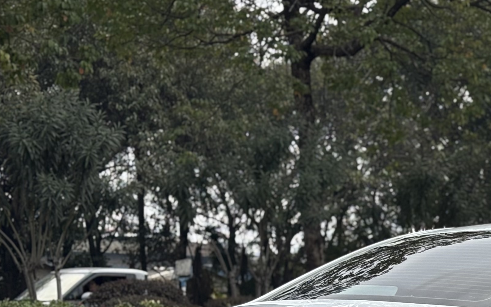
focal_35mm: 138
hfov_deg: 14.7
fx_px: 1847
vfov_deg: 9.4
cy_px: 339
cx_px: 587
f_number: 1.6
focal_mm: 5.96
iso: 40
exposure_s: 1/3413
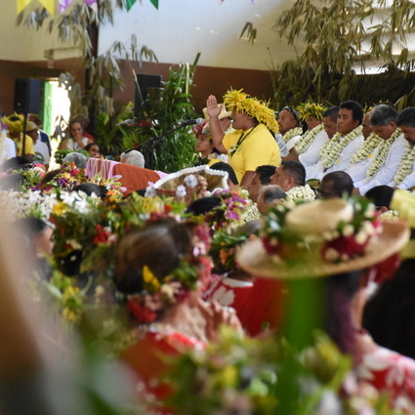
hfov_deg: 9.1
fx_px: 2604
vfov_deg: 9.1
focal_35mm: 192
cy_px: 207
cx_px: 233
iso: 6400
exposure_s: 1/250
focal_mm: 100
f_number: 5.6
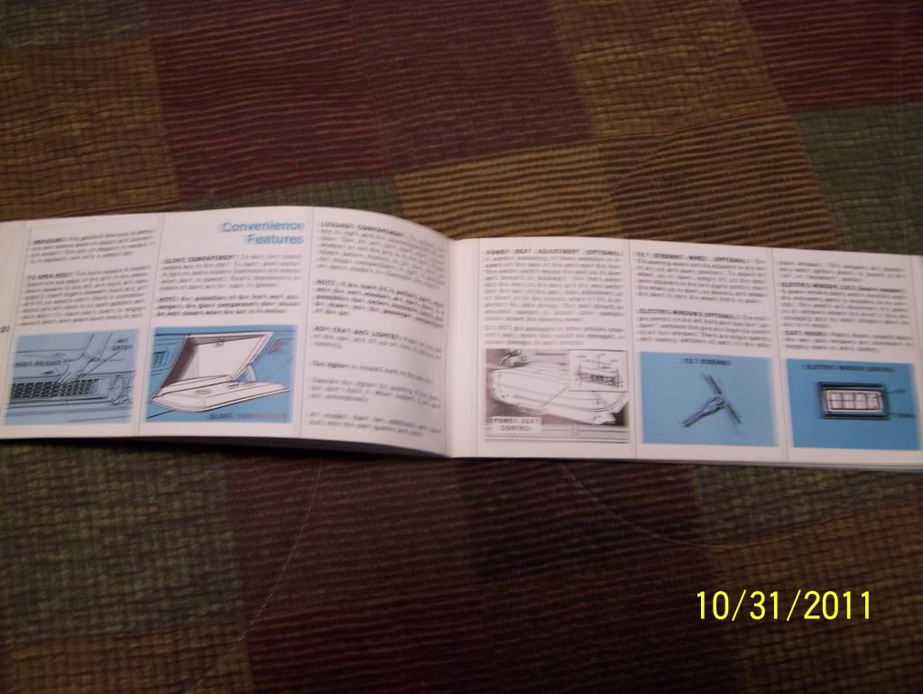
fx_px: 1014
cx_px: 462
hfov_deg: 48.9
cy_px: 347
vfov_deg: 37.8
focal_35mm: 38
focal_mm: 6.3
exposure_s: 1/10
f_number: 2.8
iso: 160
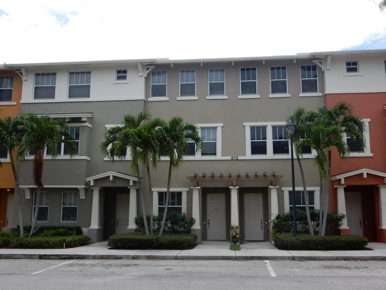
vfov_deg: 39.7
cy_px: 145
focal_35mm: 36
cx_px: 193
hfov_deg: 51.4
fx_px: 401
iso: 125
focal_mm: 6.4
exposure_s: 1/800
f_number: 4
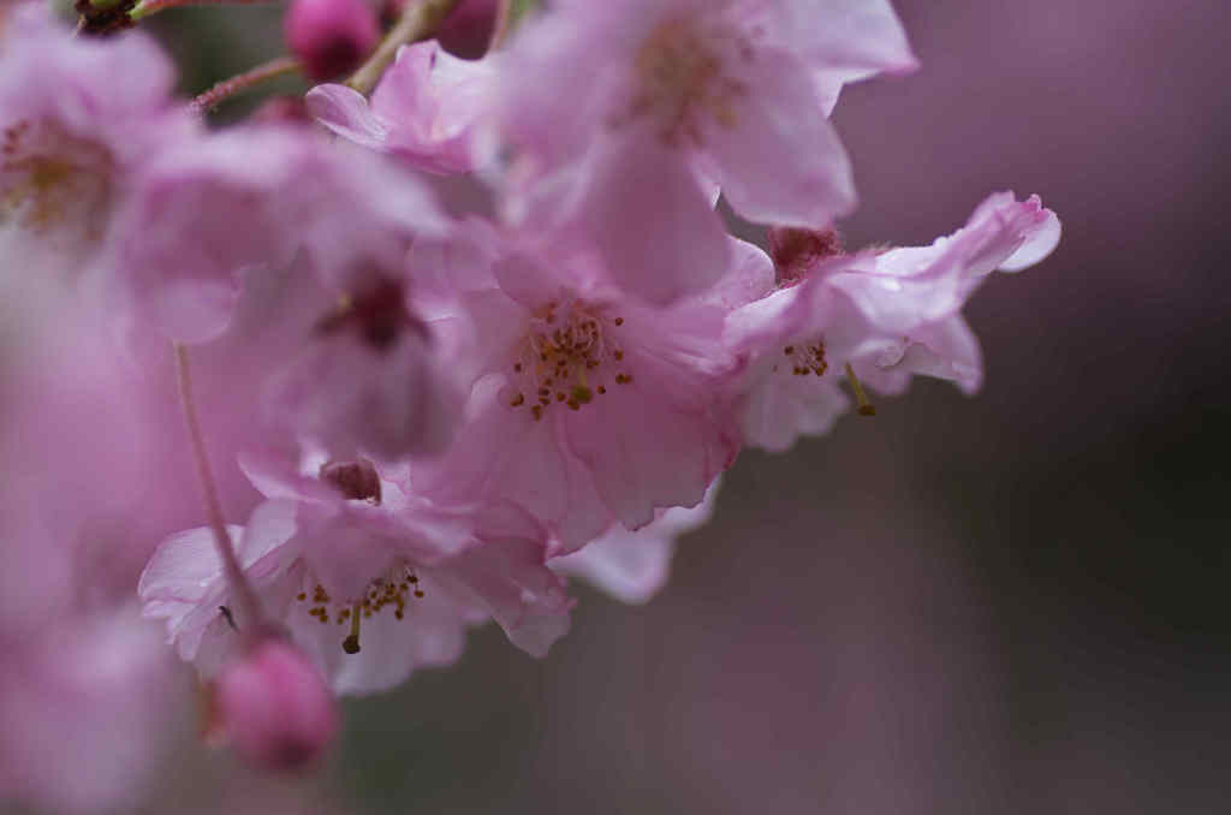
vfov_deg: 9.1
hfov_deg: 13.7
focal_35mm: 150
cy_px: 408
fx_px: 5118
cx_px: 616
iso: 250
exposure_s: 1/160
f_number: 2.8
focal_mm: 100
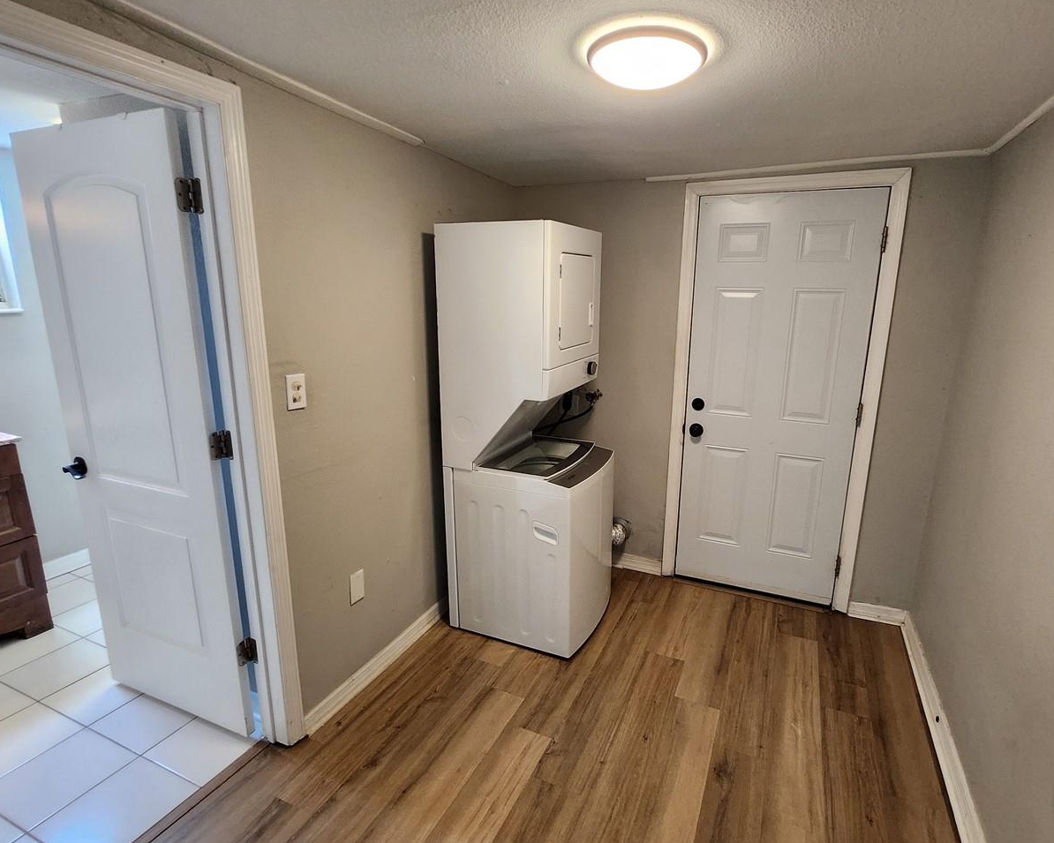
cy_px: 410
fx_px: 530
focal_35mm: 17
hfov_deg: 89.5
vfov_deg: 76.9
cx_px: 568
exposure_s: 1/60
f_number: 2.2
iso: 250
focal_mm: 1.74
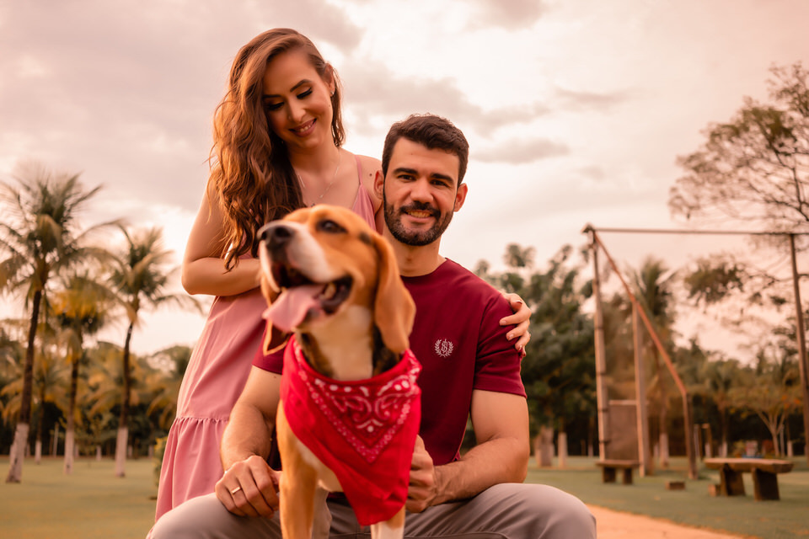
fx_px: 786
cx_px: 404
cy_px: 270
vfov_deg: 37.9
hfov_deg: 54.4
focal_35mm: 35
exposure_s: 1/320
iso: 100
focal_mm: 35
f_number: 2.8
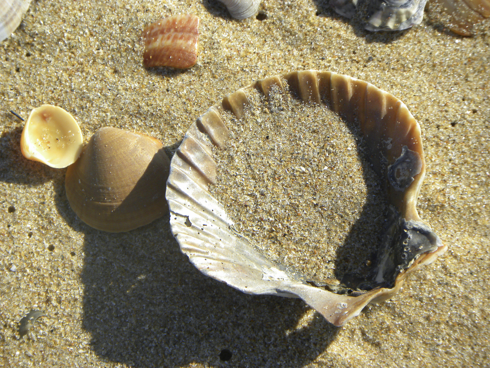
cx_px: 245
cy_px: 184
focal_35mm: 377
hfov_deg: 5.3
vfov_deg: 3.9
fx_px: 5337
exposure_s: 1/300
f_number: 5
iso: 64
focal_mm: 67.2
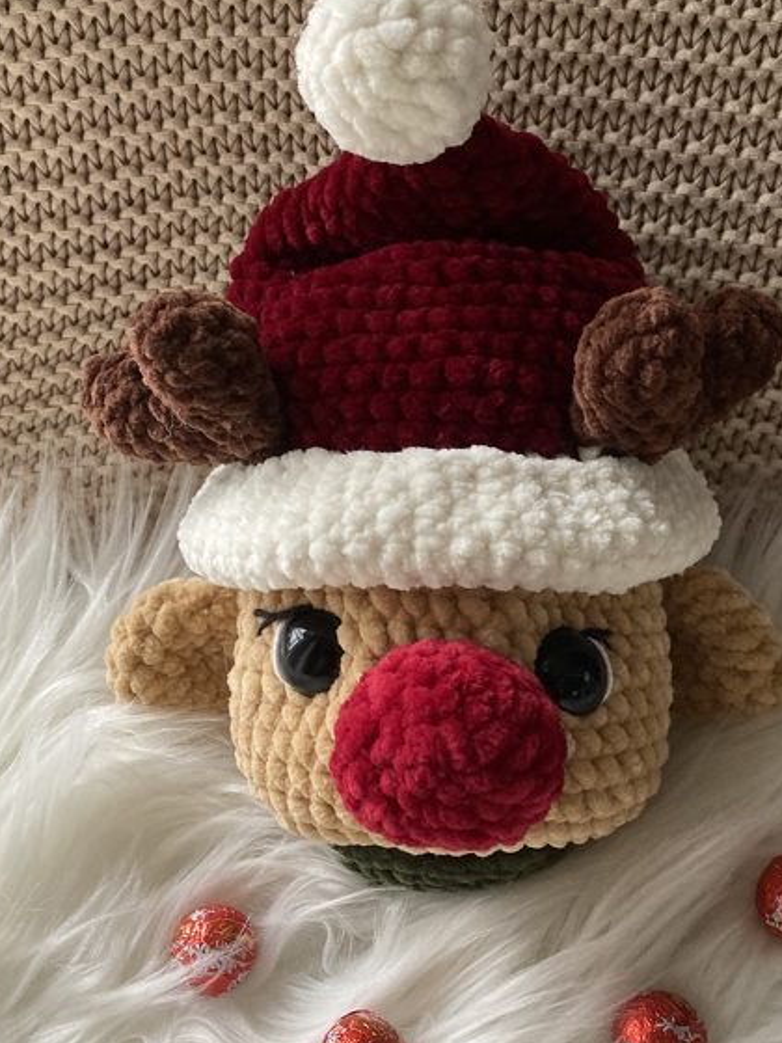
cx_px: 452
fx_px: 1205
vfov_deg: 46.8
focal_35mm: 40
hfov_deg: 35.9
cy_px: 555
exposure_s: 1/60
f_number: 1.8
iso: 320
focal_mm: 3.99
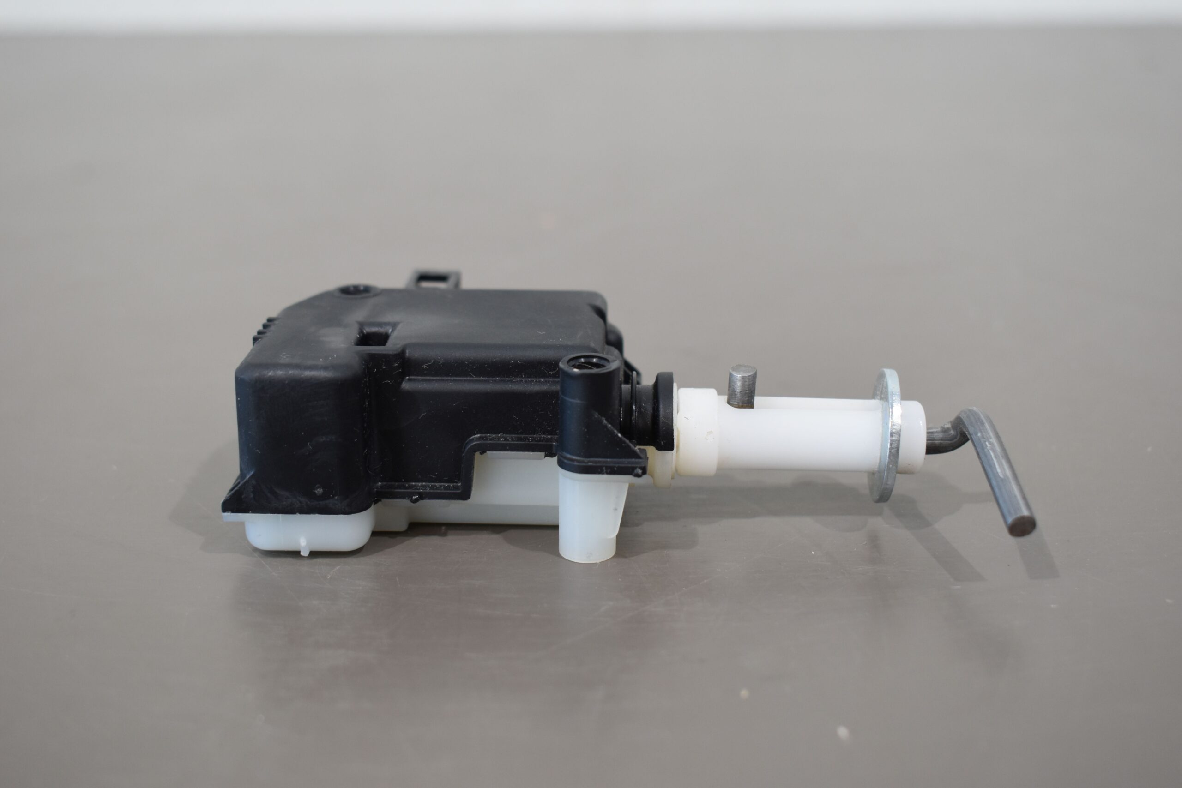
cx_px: 591
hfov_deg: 41.1
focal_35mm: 48
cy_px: 394
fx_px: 1576
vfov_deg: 28.1
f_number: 5.6
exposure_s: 1/60
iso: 400
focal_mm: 32
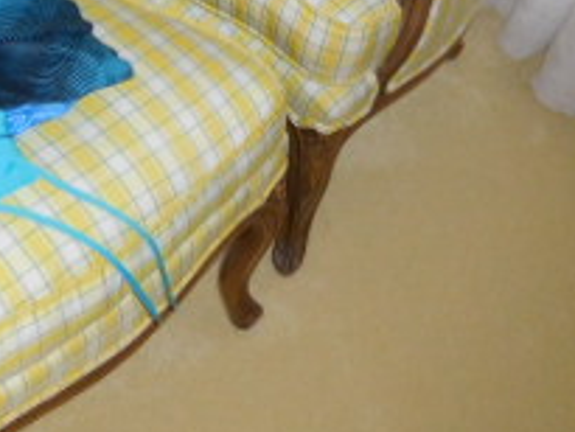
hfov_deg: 25.0
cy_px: -112
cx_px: 286
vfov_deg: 17.8
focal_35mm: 78
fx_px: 1296
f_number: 3.4
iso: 200
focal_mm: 4.5
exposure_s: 1/30
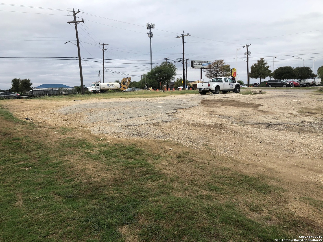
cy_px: 121
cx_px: 162
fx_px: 261
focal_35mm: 28
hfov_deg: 63.4
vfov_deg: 49.7
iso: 20
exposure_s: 1/1946
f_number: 1.8
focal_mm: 3.99
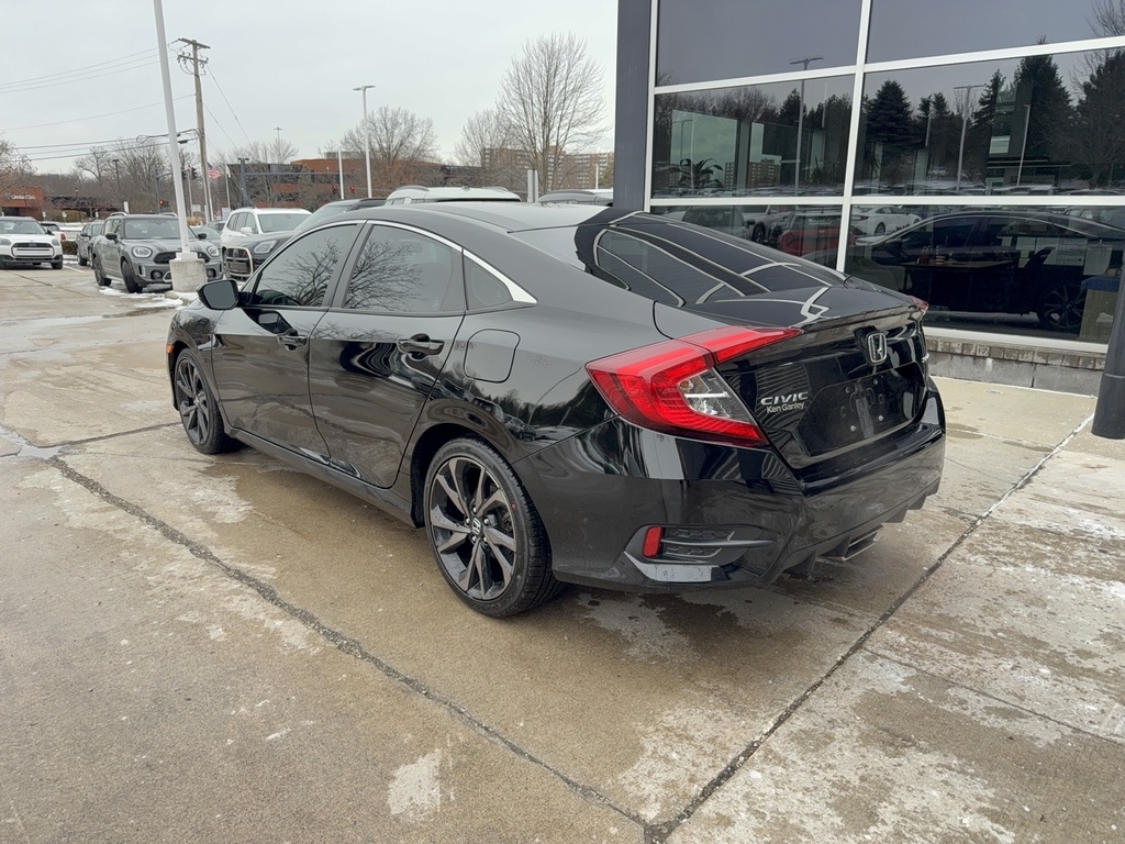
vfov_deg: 56.8
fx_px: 780
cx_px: 562
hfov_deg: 71.6
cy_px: 422
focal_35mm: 24
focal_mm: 6.76
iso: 80
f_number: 1.78
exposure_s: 1/528
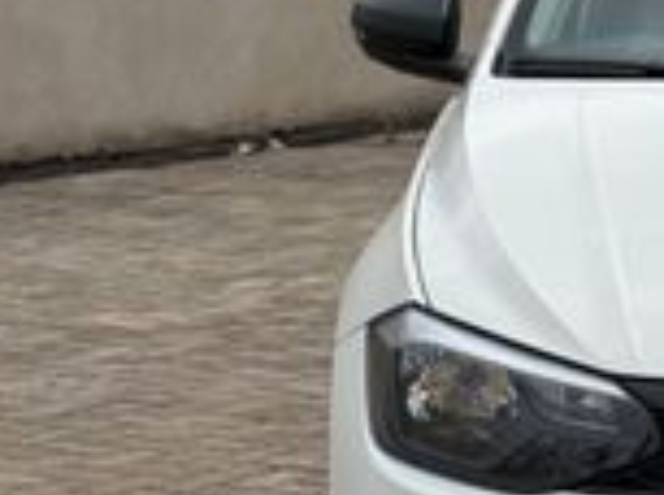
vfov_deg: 10.0
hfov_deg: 12.7
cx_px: 972
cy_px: 217
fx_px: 2832
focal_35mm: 148
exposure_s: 1/11364
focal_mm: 6.76
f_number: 1.78
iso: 64
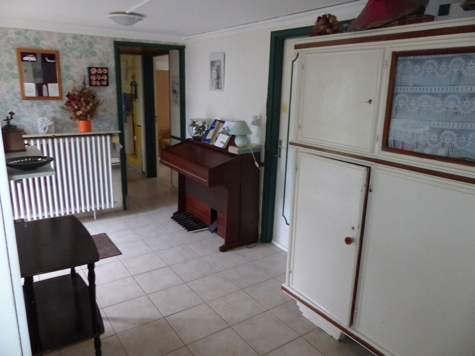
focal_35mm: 25
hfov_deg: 69.4
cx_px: 238
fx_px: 343
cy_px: 178
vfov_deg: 54.9
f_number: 2.8
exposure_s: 1/4
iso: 800
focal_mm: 4.5
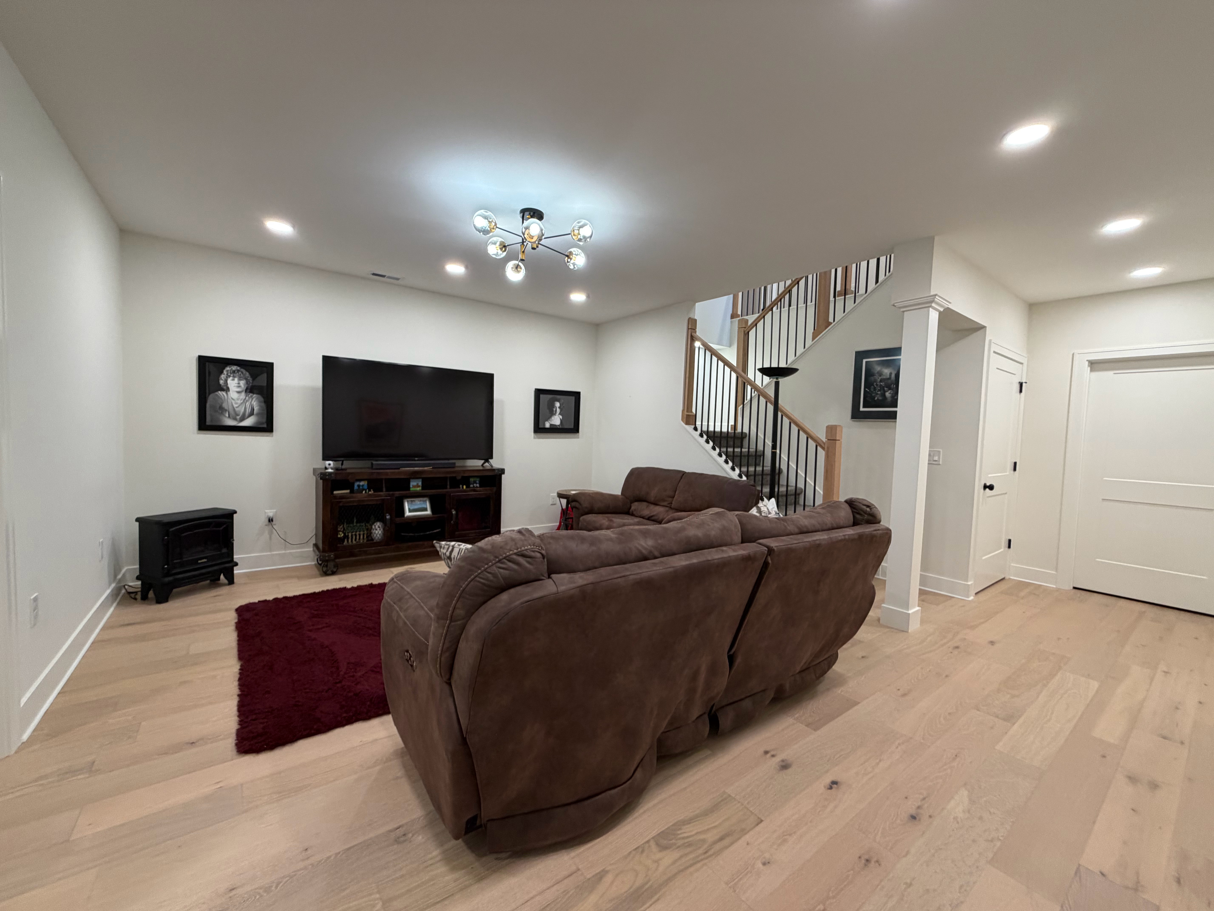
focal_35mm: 14
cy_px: 456
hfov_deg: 102.1
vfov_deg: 85.7
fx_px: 491
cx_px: 607
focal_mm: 2.22
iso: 200
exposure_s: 1/60
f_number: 2.2
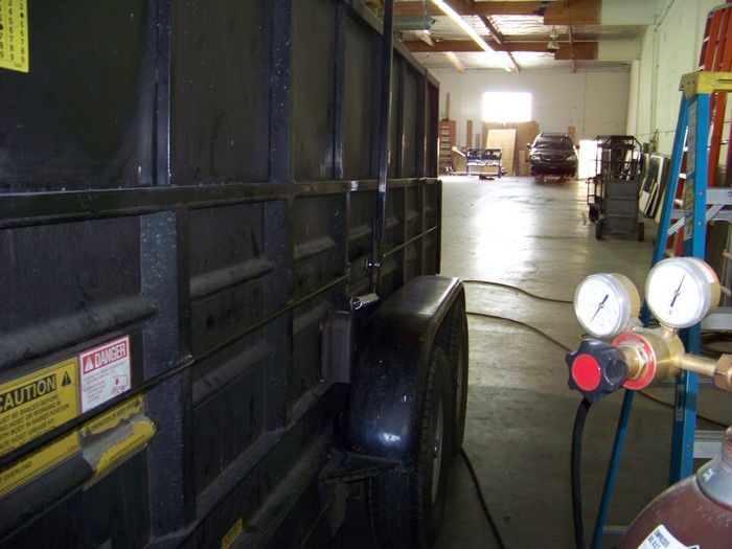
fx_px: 761
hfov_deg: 51.4
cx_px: 366
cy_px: 274
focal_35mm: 36
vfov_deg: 39.7
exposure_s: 1/30
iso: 200
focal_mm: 5.85
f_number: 2.8
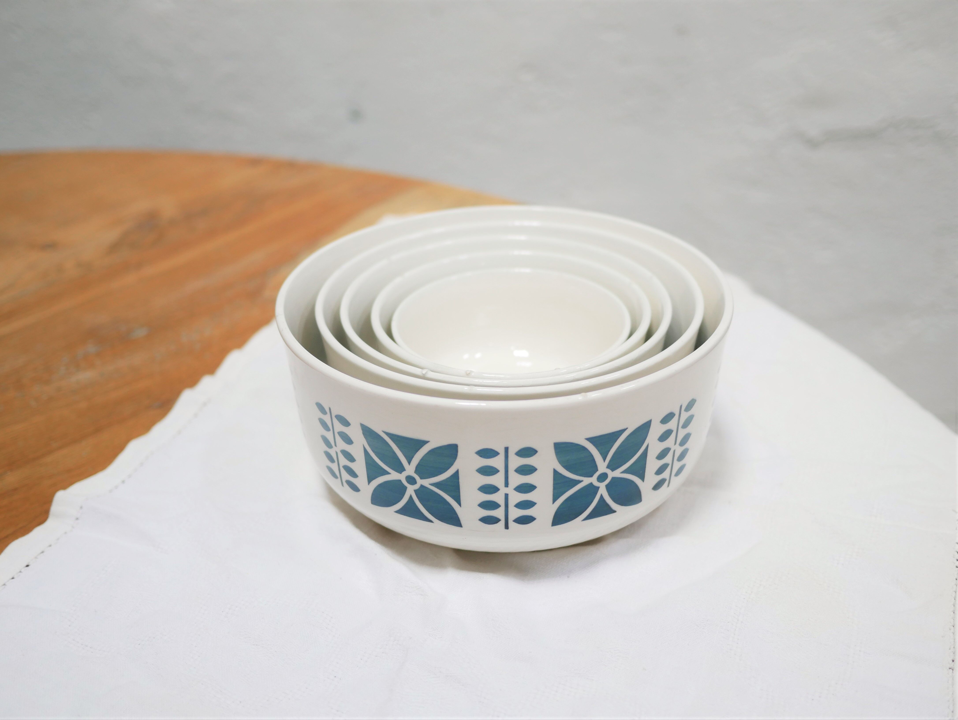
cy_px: 360
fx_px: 1108
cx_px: 479
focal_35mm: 40
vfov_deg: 36.0
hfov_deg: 46.8
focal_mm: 20
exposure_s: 1/60
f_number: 1.7
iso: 400
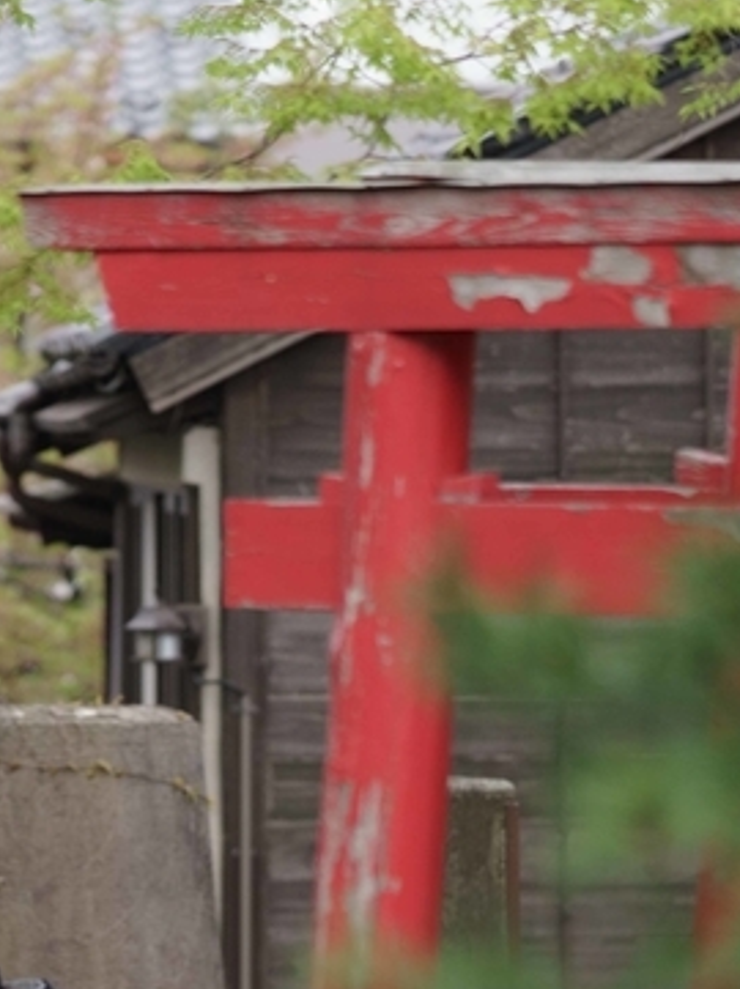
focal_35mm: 432
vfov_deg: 4.6
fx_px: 12335
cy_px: 877
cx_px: 96
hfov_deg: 3.4
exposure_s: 1/4000
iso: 400
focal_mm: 135
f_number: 1.8
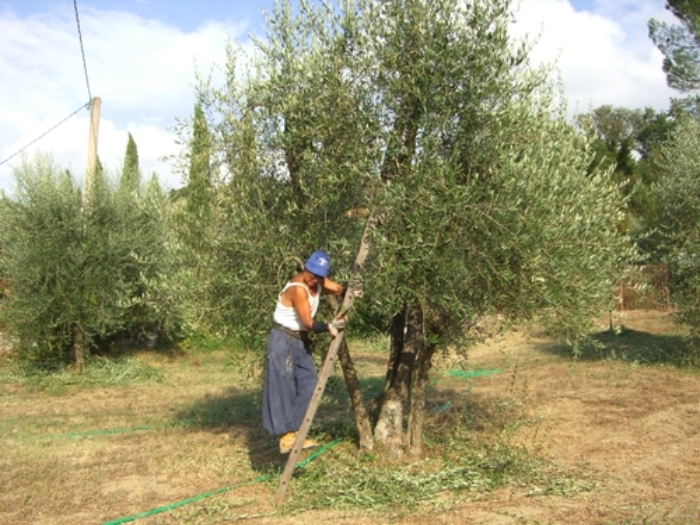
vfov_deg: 37.7
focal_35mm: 38
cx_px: 350
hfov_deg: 49.0
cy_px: 262
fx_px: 768
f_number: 2.7
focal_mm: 6.2
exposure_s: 1/800
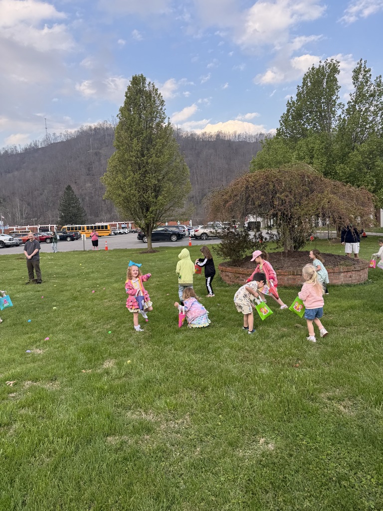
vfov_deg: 71.6
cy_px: 256
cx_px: 192
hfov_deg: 56.8
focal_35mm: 24
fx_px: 354
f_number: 1.78
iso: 80
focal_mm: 6.76
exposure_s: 1/1131
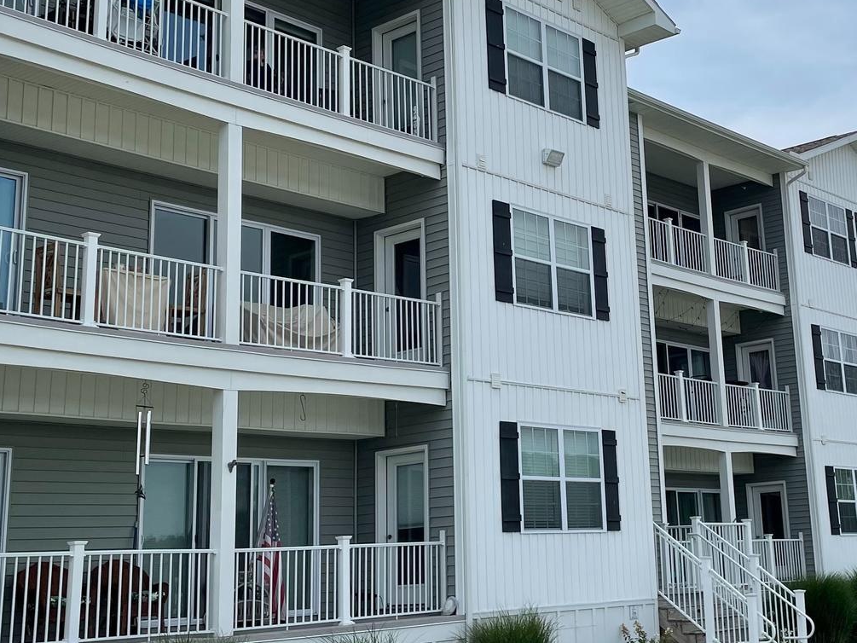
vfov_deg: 27.4
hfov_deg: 35.7
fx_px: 1312
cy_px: 235
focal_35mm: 53
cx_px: 584
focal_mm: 4.2
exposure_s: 1/5814
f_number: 1.6
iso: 32
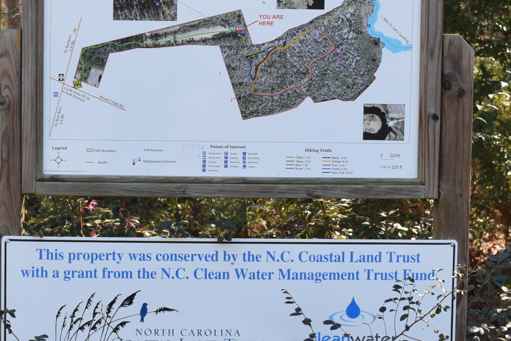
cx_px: 201
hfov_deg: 19.2
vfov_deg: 12.9
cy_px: 149
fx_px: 1508
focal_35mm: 106
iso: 400
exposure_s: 1/200
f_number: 7.1
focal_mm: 31
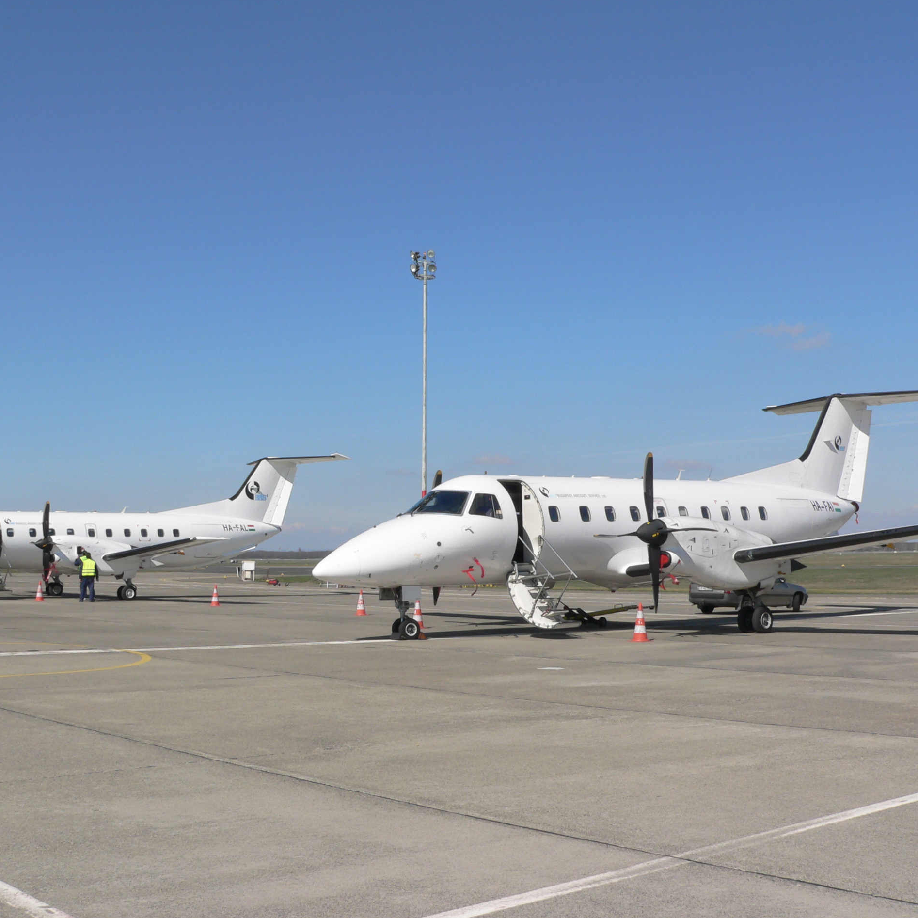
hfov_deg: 39.1
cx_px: 422
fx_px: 1290
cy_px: 459
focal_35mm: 43
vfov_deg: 39.2
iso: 80
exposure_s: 1/400
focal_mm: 6
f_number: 7.3
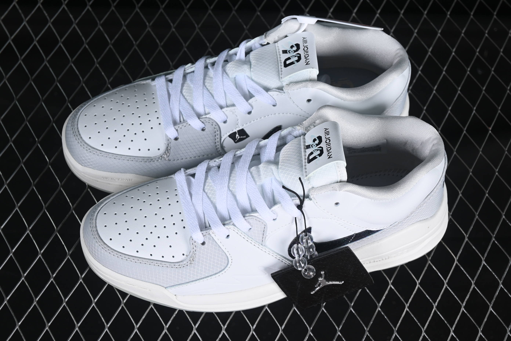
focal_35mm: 75
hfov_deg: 27.0
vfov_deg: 18.2
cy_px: 170
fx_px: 1065
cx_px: 256
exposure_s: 1/80
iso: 160
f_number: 7.1
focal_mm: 50
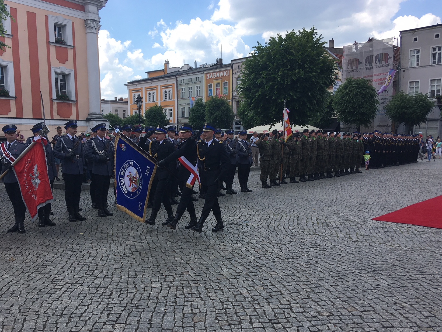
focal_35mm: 29
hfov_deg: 61.7
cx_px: 221
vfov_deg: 48.2
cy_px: 166
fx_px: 370
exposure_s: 1/1012
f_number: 2.2
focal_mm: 4.15
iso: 25
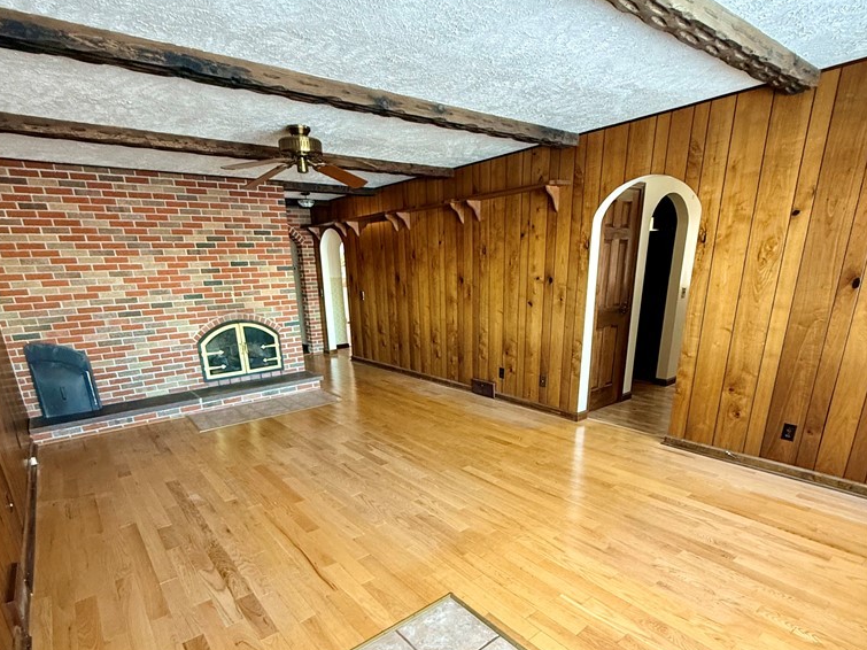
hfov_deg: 84.7
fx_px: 476
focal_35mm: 19
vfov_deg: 67.1
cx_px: 428
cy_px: 424
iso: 400
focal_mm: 2.22
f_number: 2.2
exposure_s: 1/60
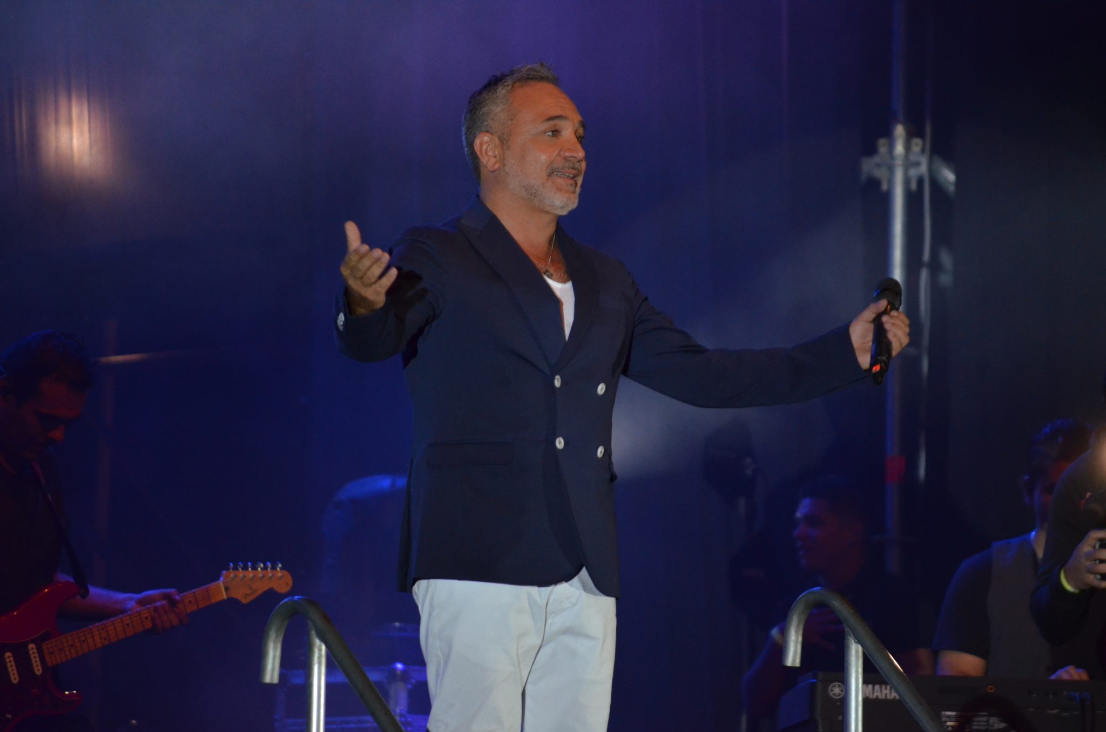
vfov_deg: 4.6
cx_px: 553
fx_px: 9197
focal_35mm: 300
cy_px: 366
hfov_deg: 6.9
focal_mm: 200
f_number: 5.6
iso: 1600
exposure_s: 1/200
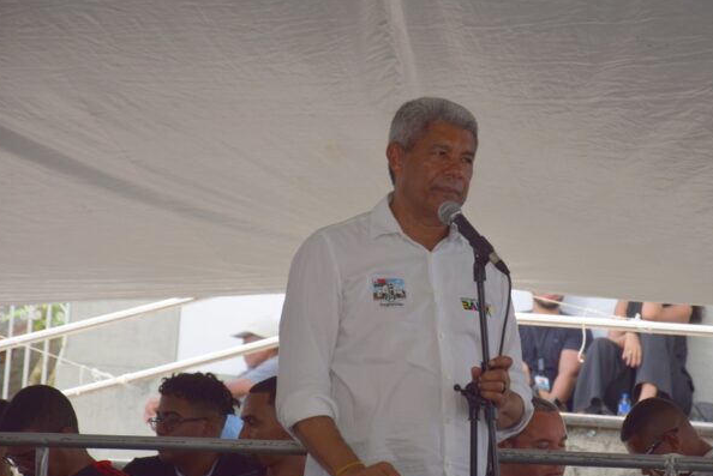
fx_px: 3897
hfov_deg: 10.5
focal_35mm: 197
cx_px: 427
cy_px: 254
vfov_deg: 7.0
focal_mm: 105
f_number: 5.6
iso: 100
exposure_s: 1/160
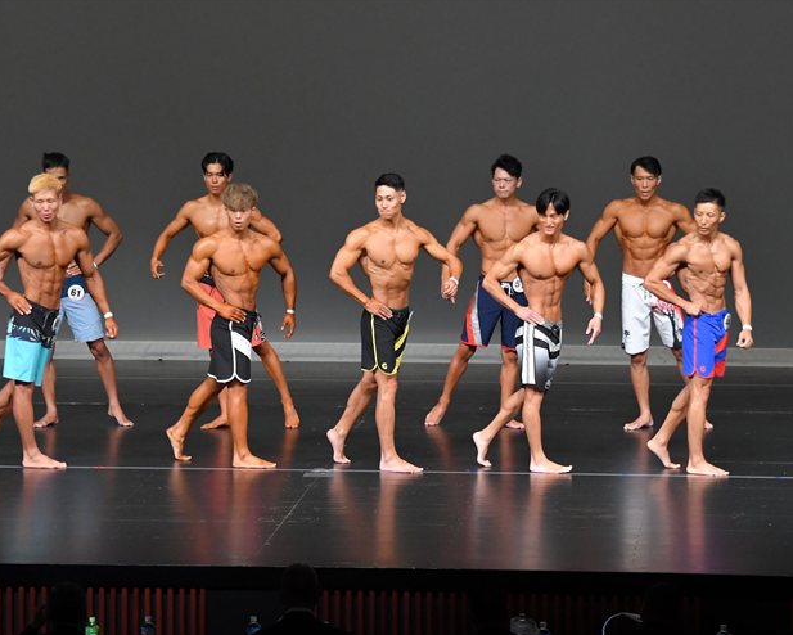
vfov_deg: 7.8
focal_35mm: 198
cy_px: 324
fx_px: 4648
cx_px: 370
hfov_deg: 9.8
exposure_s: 1/400
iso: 4000
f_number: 5.6
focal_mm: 112
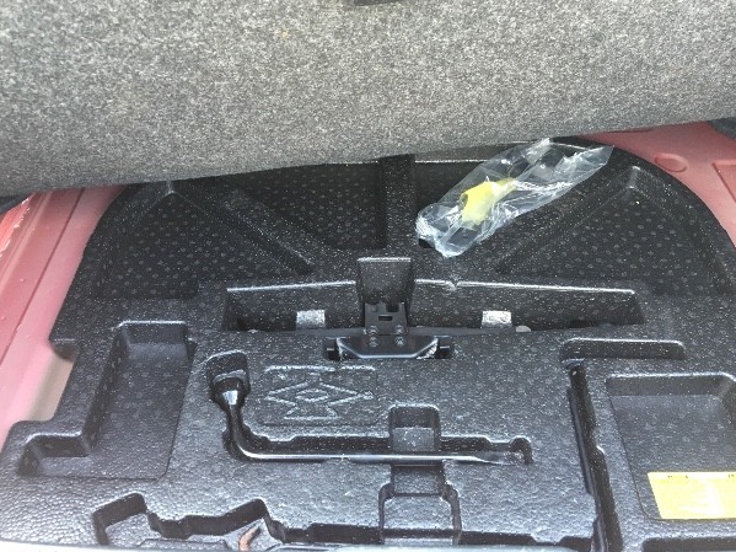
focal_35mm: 31
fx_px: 659
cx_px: 351
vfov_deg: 45.4
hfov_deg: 58.3
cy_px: 277
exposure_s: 1/30
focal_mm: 4.15
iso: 80
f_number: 2.2
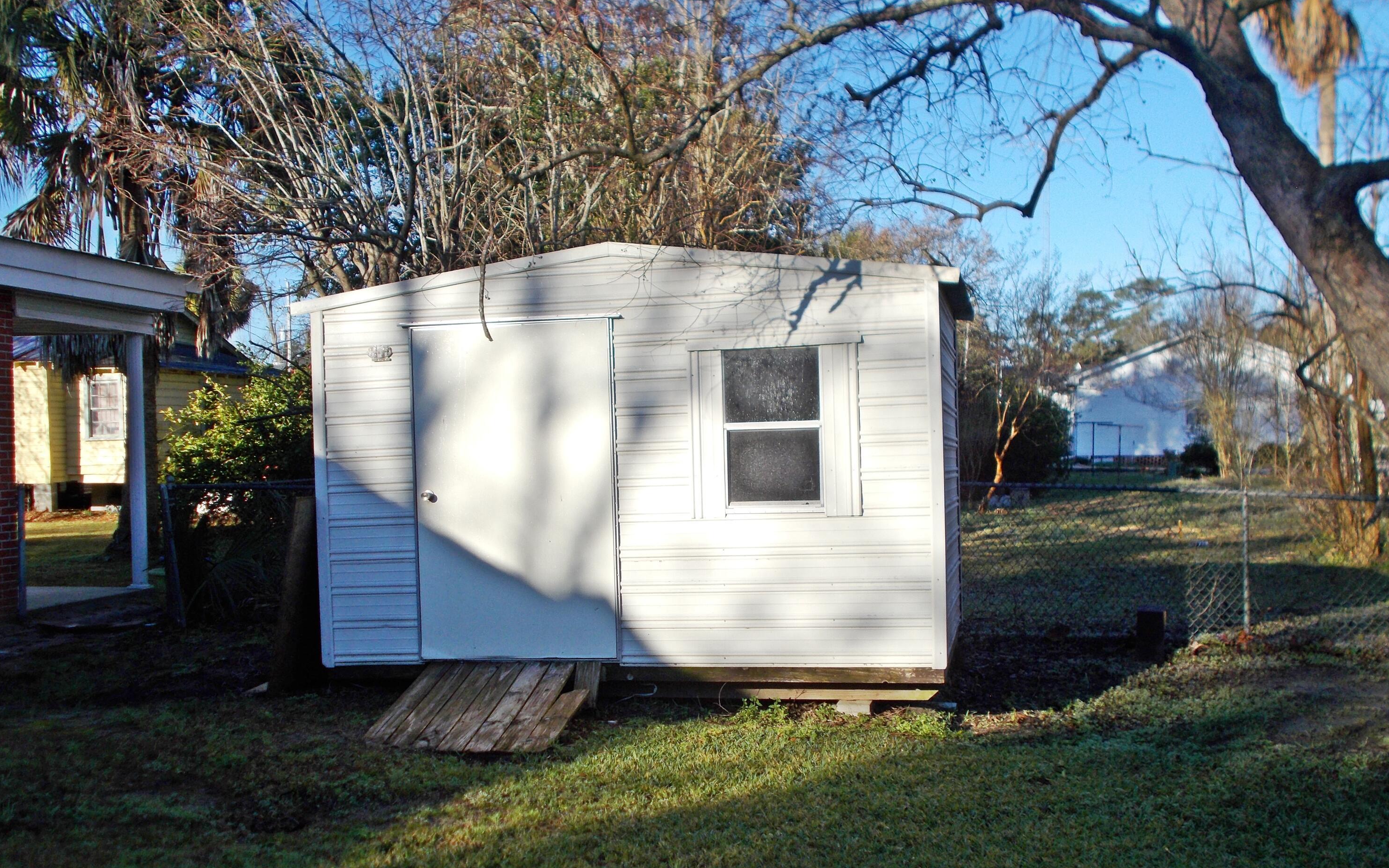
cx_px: 697
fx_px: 1590
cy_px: 496
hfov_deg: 47.2
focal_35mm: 42
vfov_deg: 30.5
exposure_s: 1/500
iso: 80
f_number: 3.9
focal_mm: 6.9
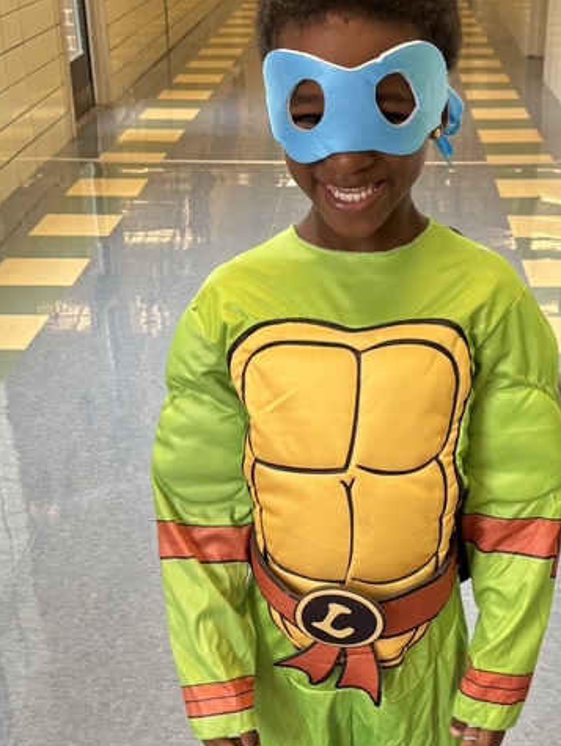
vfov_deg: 33.9
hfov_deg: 26.1
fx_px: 1208
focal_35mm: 56
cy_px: 526
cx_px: 336
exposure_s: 1/121
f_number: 1.6
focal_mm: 5.96
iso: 100
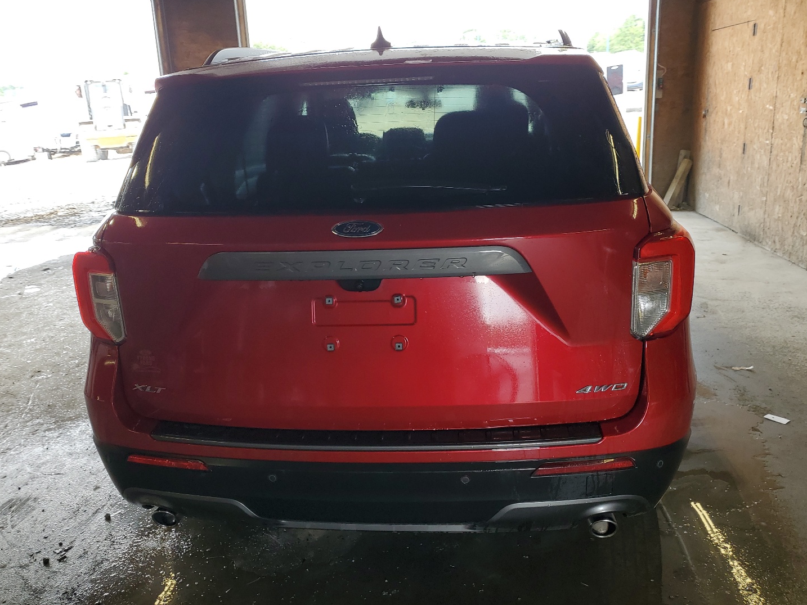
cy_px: 277
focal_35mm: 29
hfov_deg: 61.6
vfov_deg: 48.2
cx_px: 408
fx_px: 676
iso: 50
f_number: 1.5
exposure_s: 1/125
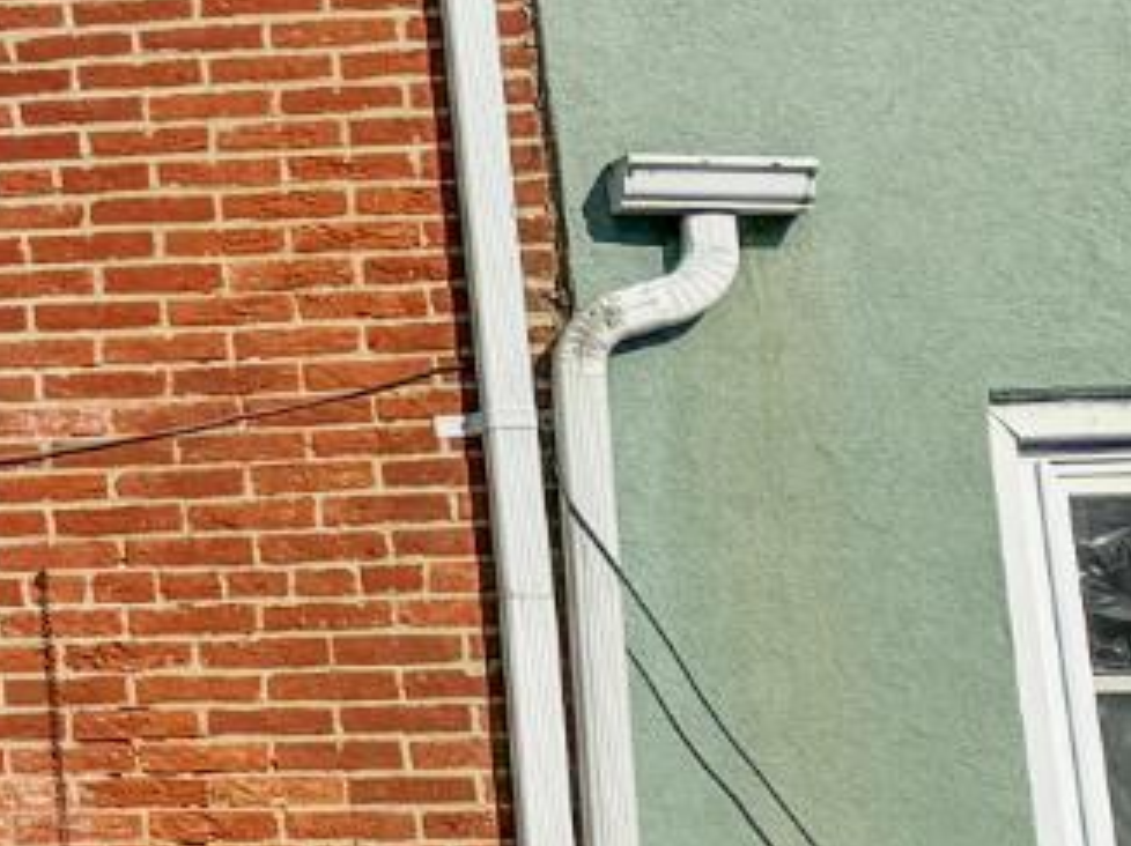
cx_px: -2293
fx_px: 4930
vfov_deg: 9.8
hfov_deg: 9.8
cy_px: 104
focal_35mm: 151
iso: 80
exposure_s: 1/10417
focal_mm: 6.86
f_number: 1.78
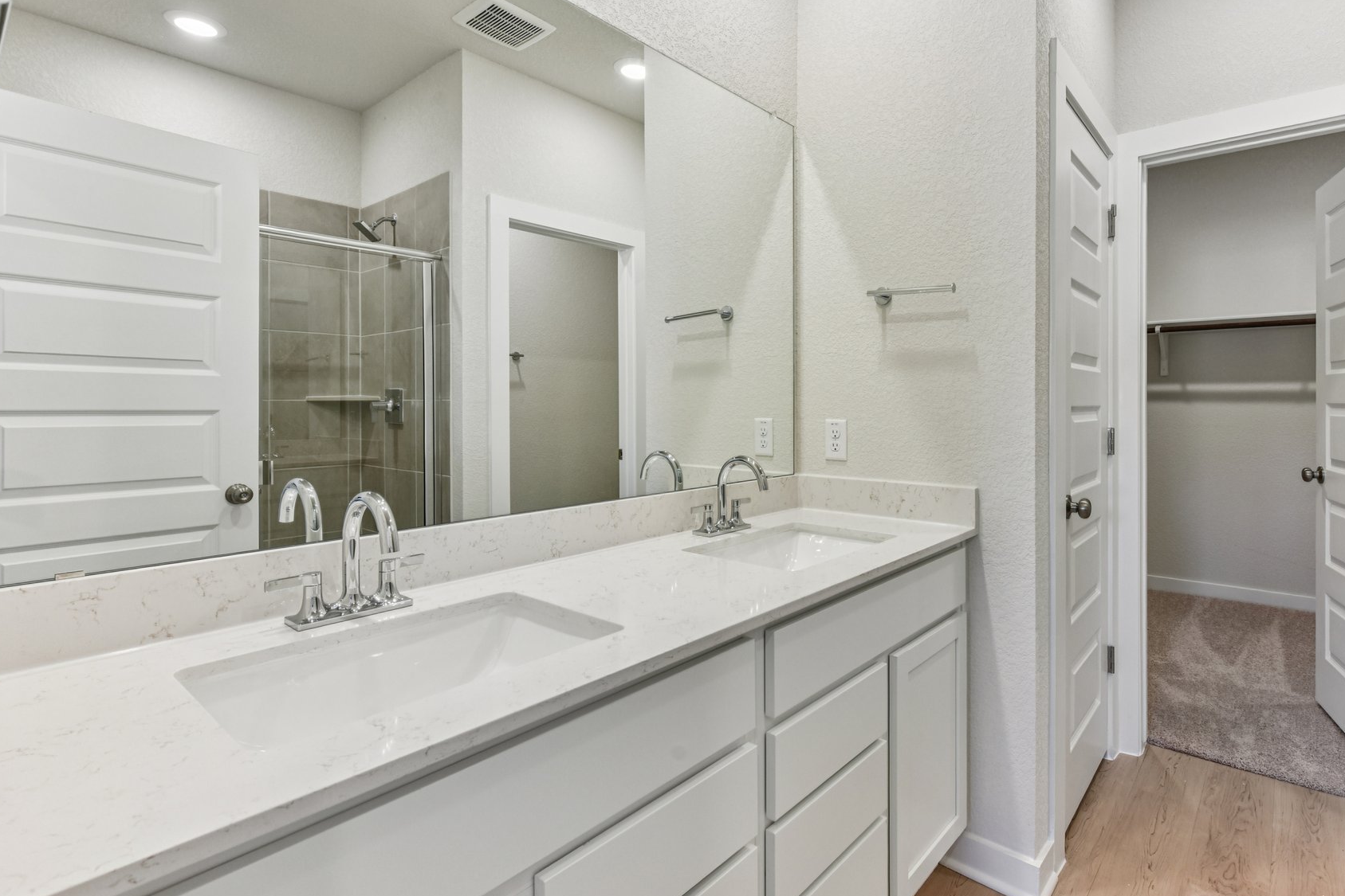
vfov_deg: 70.2
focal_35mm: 17
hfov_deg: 92.7
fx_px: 635
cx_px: 767
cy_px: 401
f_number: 8
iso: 400
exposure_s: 1/25
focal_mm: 14
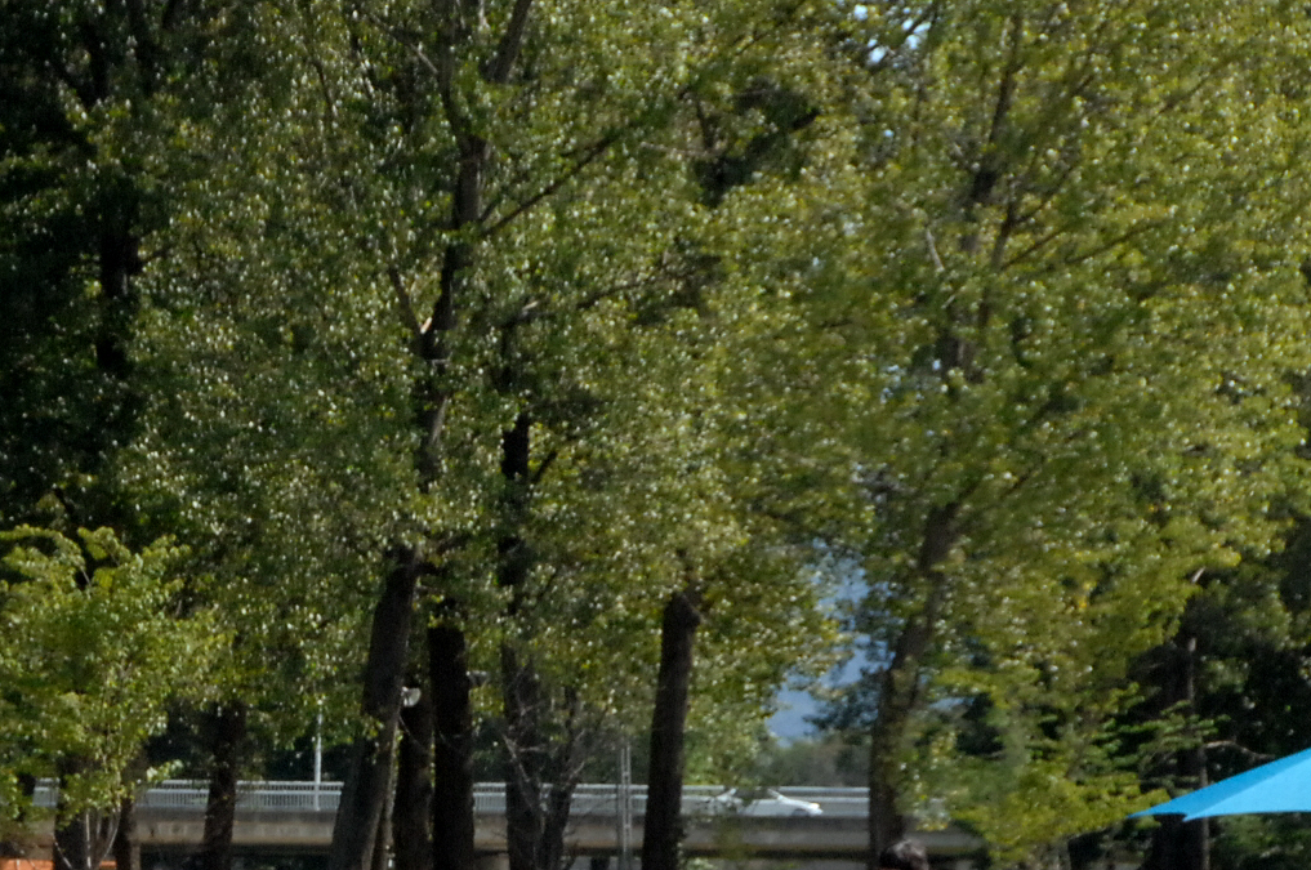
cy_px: 829
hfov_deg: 6.2
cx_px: 37
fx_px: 12075
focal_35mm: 332
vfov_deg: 4.1
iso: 800
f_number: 11
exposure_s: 1/500
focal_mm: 105
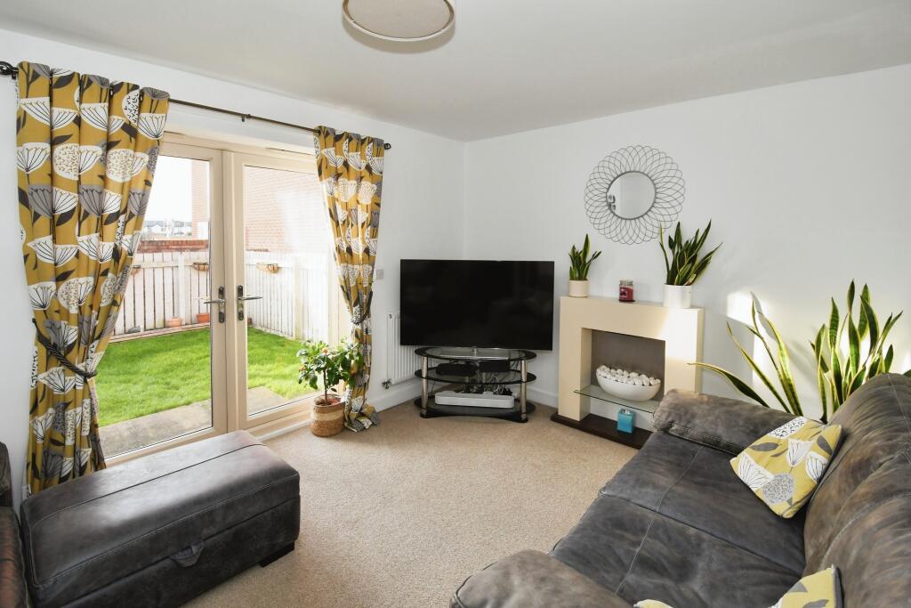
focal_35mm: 15
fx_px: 380
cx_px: 456
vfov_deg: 77.3
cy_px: 304
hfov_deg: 100.4
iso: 800
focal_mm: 10
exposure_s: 1/125
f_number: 7.1
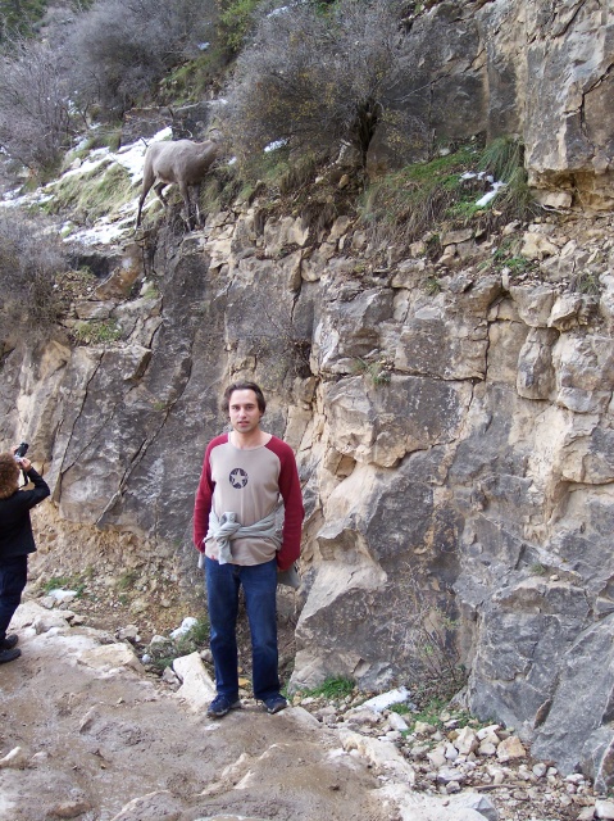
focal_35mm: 38
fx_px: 900
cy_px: 410
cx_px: 307
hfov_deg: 37.7
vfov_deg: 49.0
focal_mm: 8
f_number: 2.8
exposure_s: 1/250
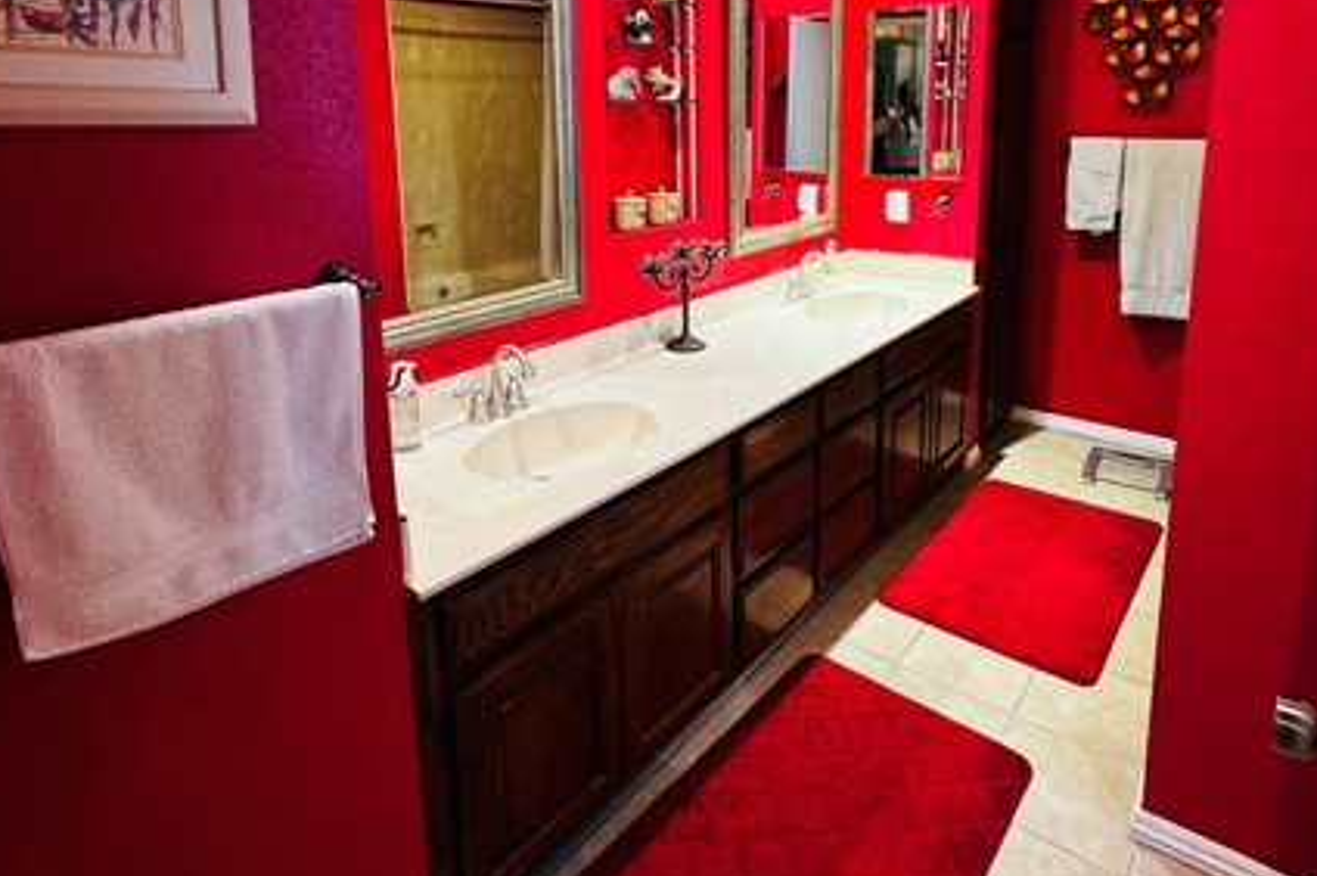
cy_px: 249
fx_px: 804
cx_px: 705
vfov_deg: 55.1
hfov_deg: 78.5
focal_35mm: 22
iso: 320
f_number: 2.2
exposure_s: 1/60
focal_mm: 2.22
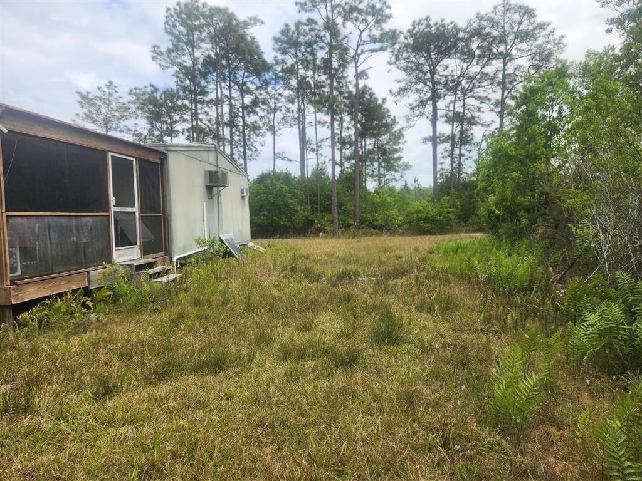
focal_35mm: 23
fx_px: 427
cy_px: 240
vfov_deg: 58.9
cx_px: 321
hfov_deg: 73.9
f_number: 1.8
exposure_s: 1/1395
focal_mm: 5.4
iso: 20
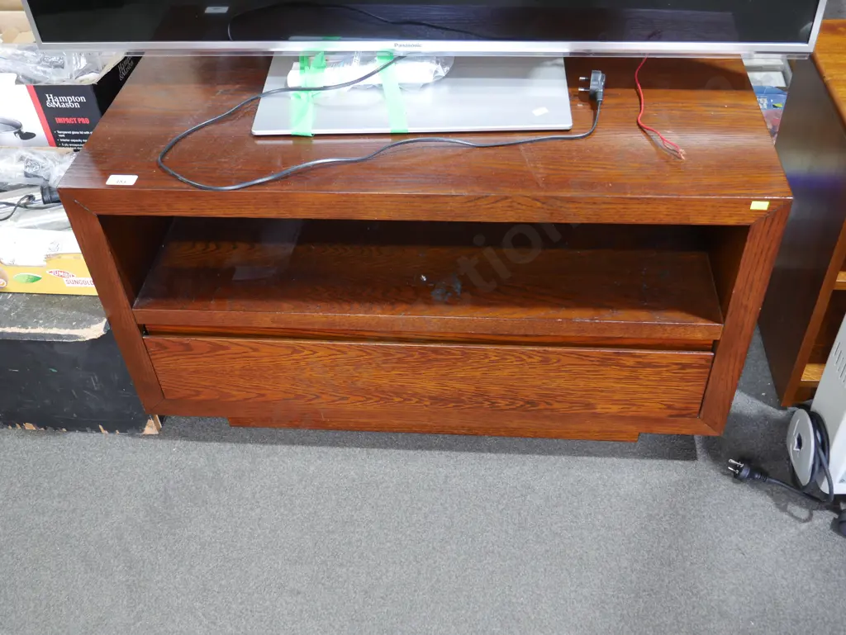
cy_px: 318
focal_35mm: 38
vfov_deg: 37.8
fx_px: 929
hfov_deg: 49.0
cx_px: 423
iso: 800
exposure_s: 1/60
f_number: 4.1
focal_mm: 19
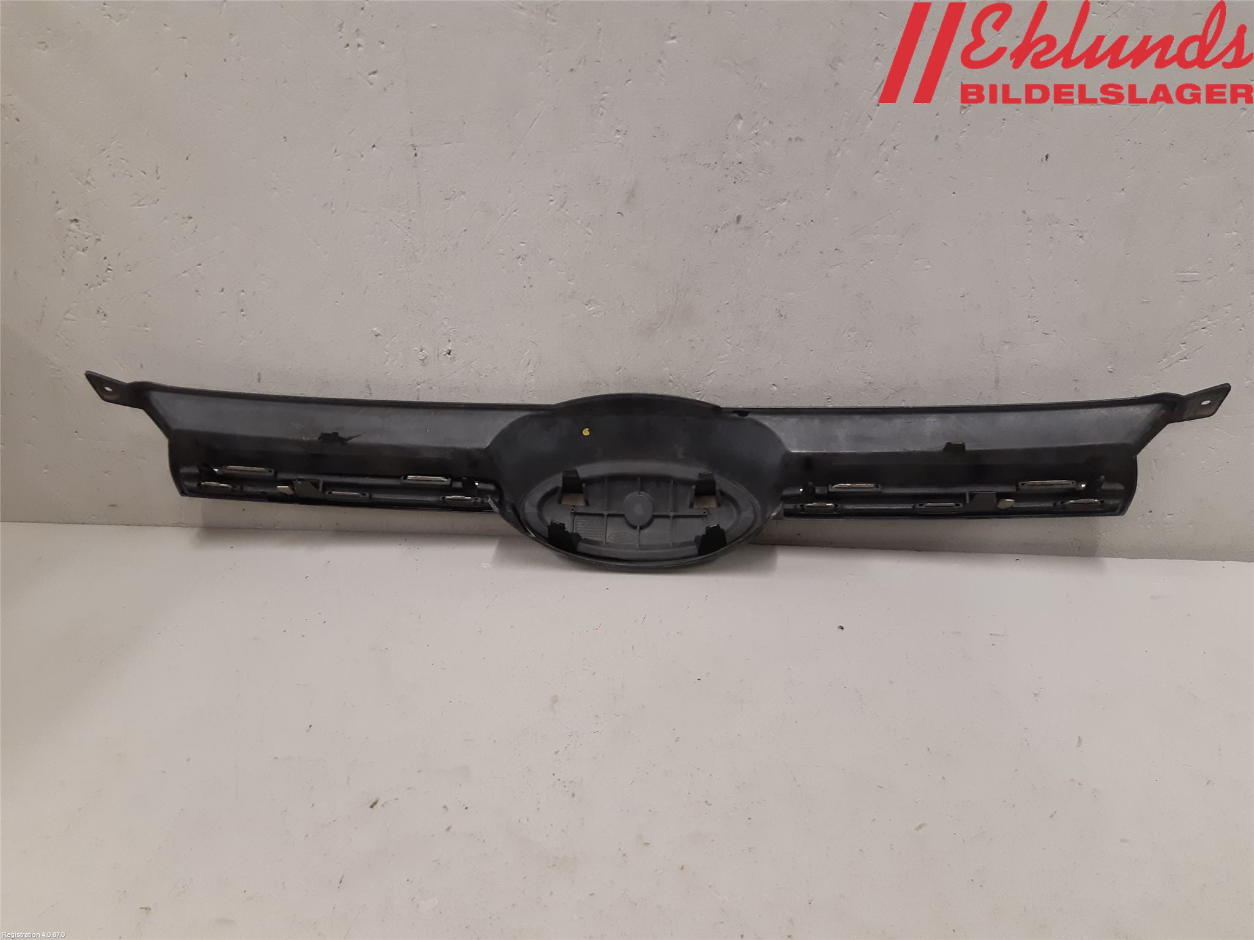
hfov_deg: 67.3
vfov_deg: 53.1
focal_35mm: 26
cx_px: 627
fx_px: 942
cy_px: 470
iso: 160
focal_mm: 3.93
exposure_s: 1/50
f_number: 1.7
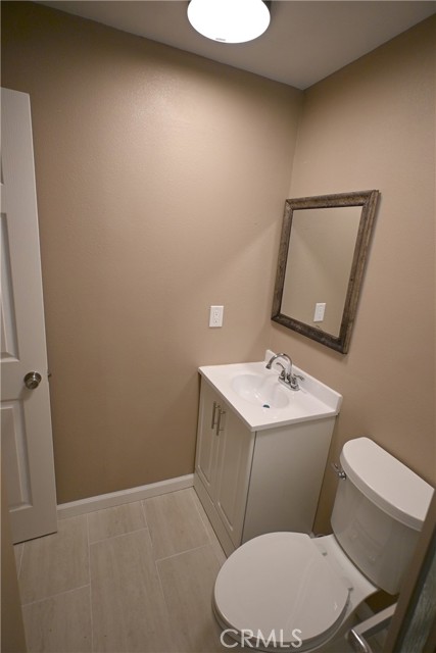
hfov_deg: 67.4
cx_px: 218
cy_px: 326
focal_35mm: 18
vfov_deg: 90.0
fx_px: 327
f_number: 3.5
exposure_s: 1/125
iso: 450
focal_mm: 12
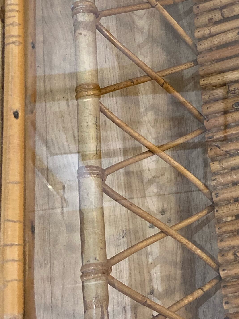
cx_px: 245
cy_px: 125
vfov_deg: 24.7
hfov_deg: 18.1
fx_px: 727
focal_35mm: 79
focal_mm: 3.99
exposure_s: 1/50
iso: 125
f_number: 1.8
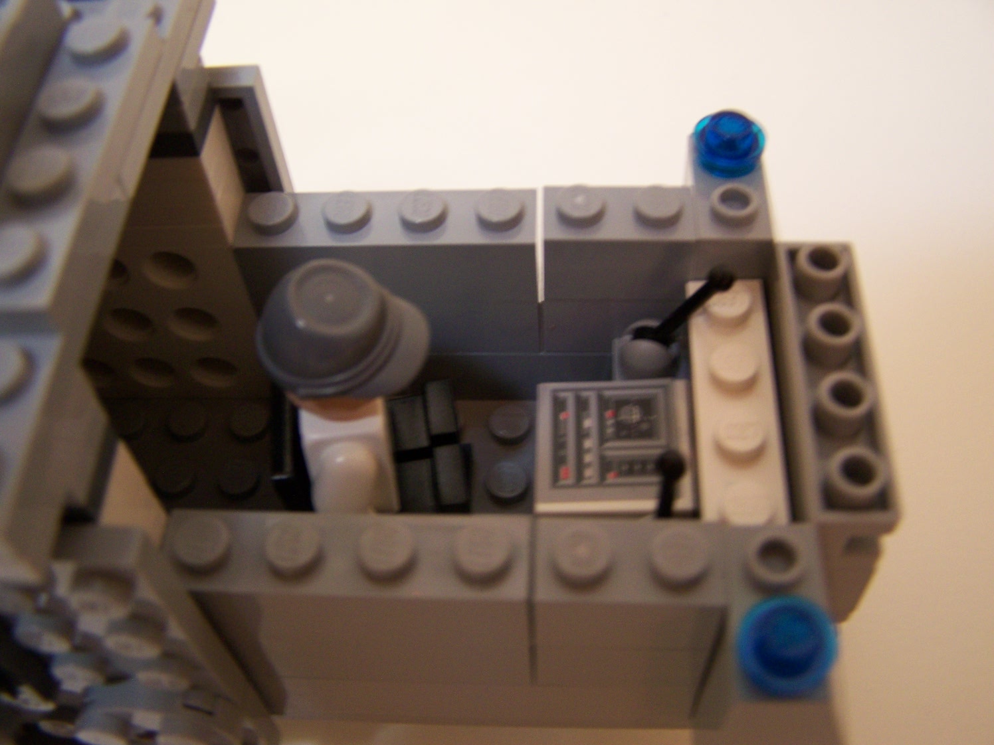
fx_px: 1091
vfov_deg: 37.7
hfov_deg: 49.0
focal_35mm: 38
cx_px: 497
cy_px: 372
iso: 160
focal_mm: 6.3
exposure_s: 1/8
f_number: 2.8
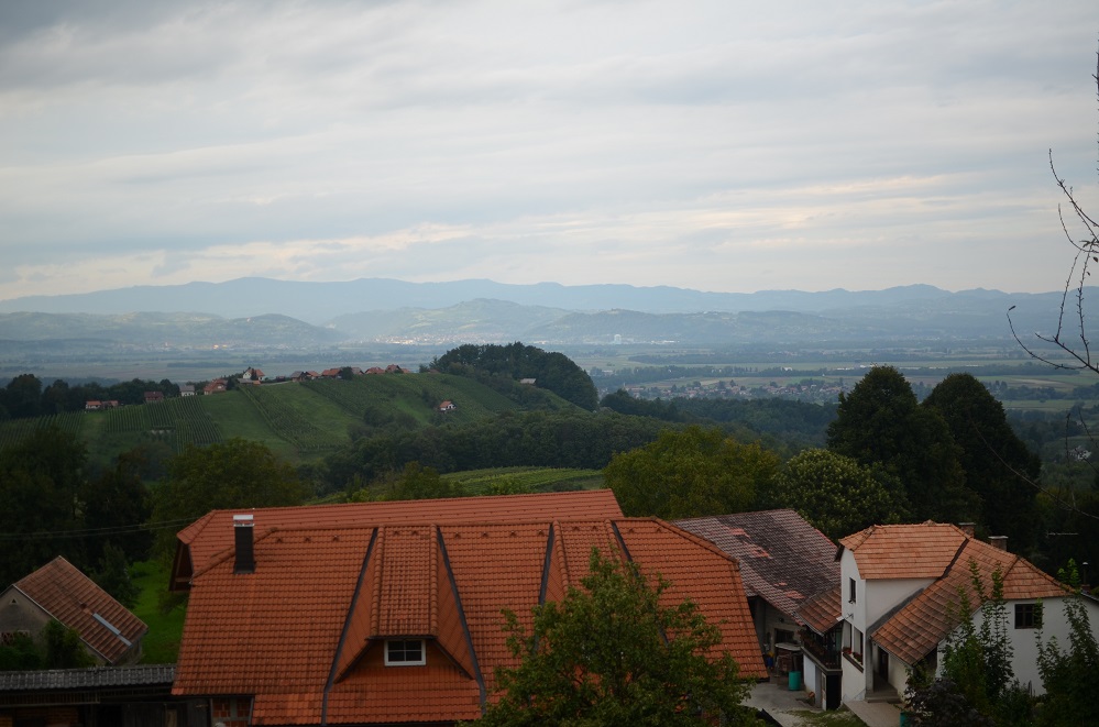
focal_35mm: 52
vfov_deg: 25.6
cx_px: 550
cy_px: 364
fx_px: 1599
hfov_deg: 37.9
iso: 125
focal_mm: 35
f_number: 1.8
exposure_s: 1/800
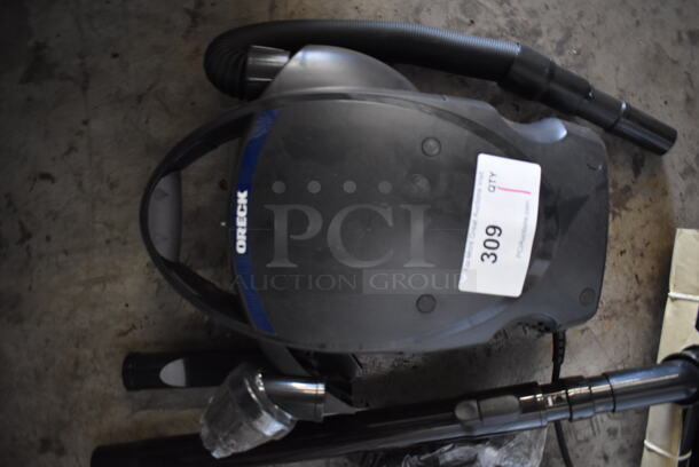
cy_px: 234
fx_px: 525
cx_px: 350
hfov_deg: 67.3
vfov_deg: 48.0
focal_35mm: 27
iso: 2200
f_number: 3.5
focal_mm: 18
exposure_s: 1/30
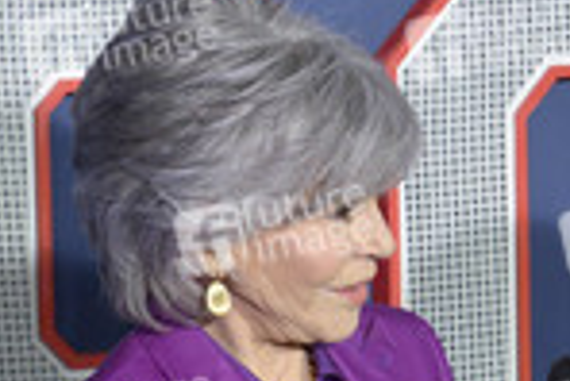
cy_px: 520
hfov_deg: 7.8
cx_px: 555
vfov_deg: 5.2
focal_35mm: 261
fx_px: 4136
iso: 2000
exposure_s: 1/320
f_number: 6.3
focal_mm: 86
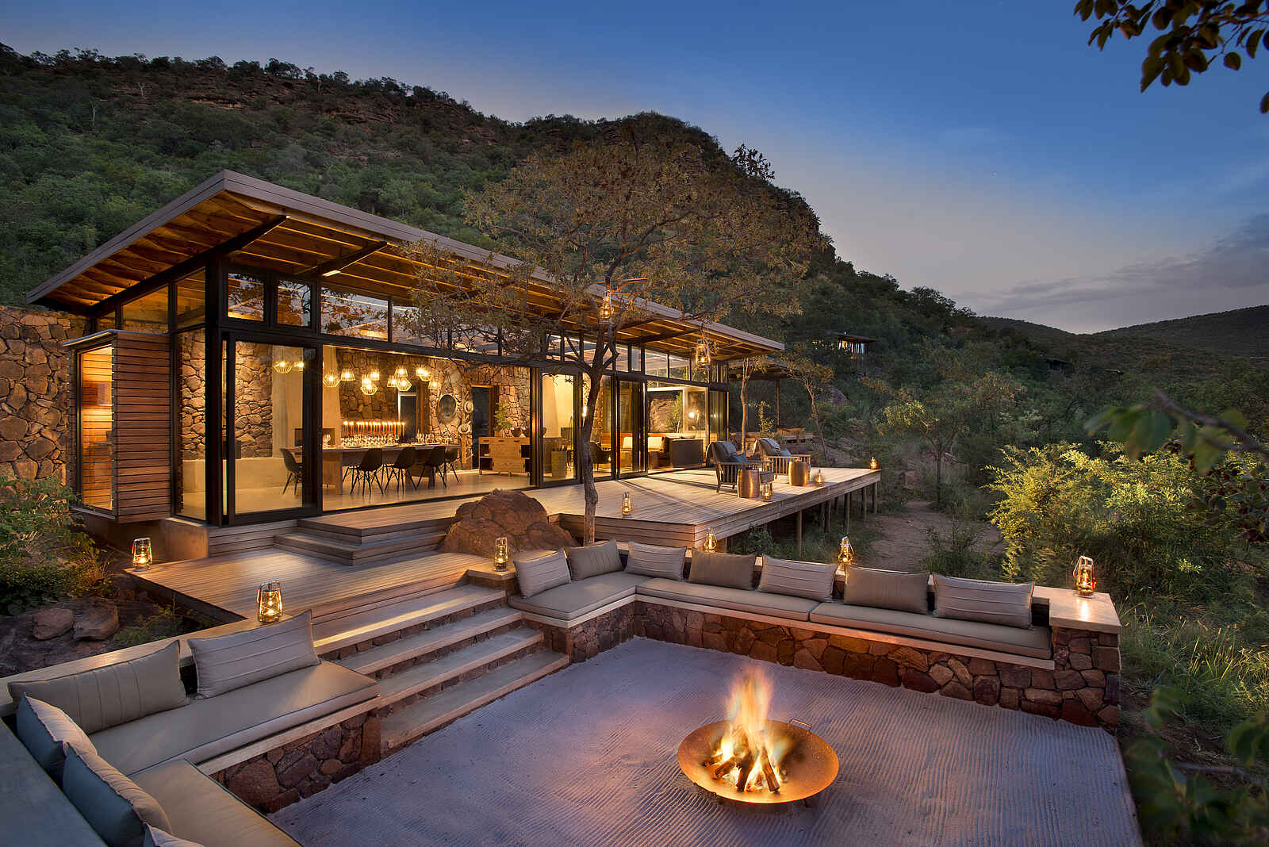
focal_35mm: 17
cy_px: 424
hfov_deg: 93.3
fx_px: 599
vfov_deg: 70.5
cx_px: 634
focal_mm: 17
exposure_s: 1.5
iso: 200
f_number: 9.5
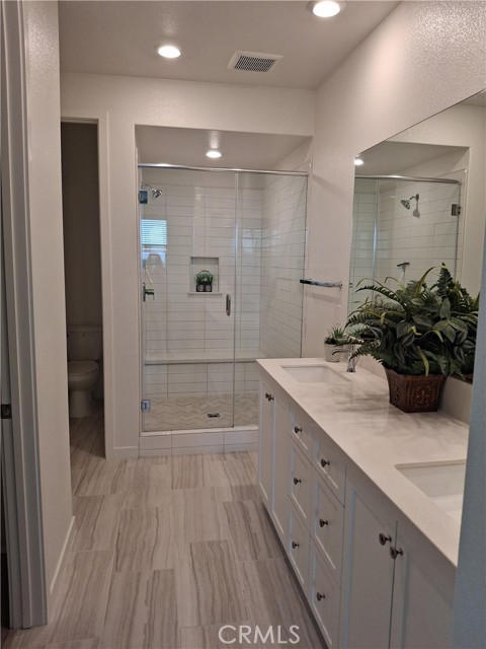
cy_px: 324
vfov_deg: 69.4
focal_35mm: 25
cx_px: 243
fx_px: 468
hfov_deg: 54.9
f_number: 1.8
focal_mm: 4.69
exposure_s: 1/120
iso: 97
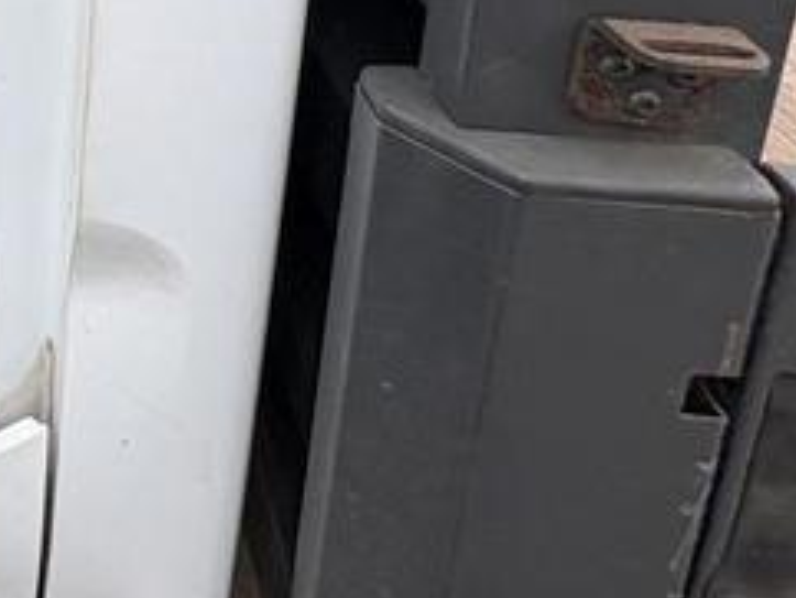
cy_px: -274
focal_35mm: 52
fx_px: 1196
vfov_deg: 23.2
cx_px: -258
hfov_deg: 29.2
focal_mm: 2.22
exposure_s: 1/263
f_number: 2.2
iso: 40
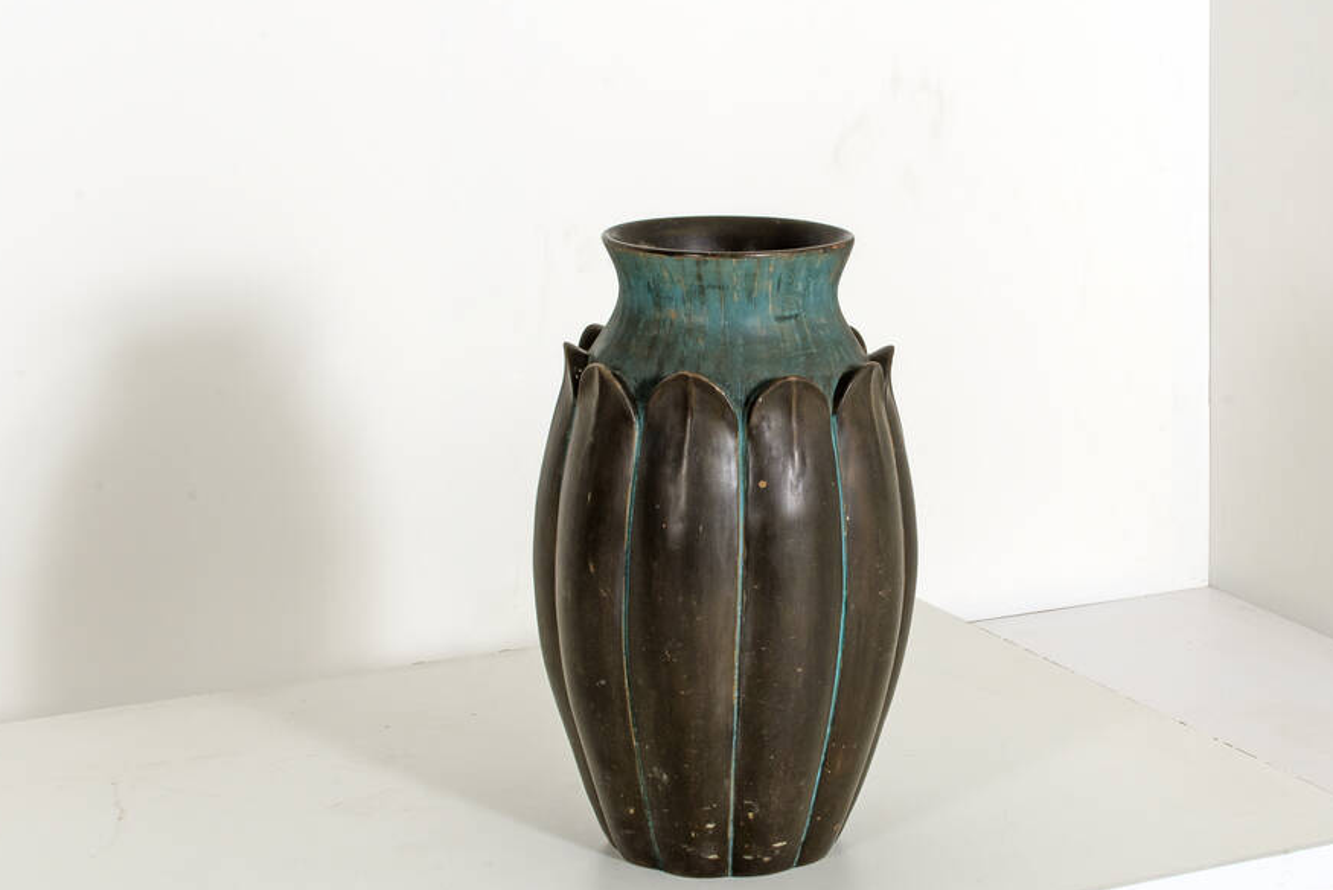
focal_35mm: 84
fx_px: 3104
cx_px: 727
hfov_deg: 24.2
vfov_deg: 16.3
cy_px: 467
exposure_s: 1/160
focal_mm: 35
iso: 125
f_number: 18
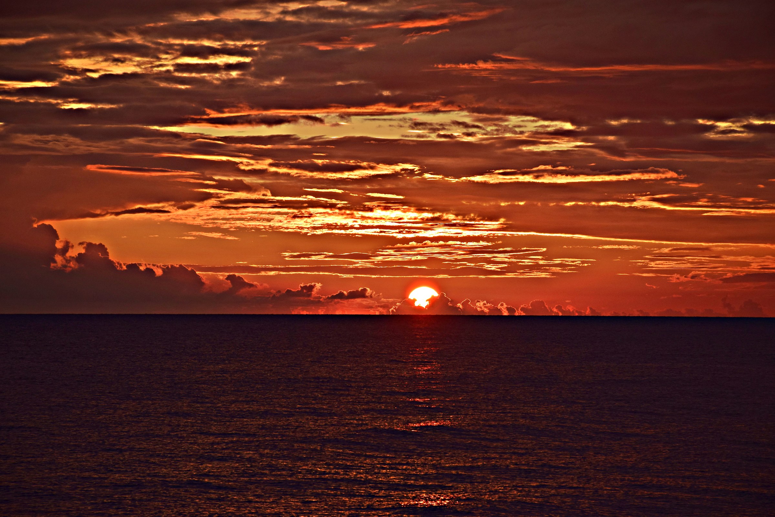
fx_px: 3390
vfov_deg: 8.7
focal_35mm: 158
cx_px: 388
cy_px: 258
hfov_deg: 13.0
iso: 200
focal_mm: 105
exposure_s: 1/500
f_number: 8
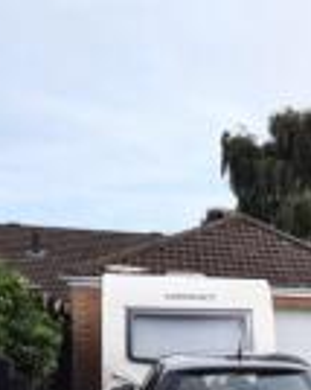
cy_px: 365
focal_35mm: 70
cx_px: 642
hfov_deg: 16.2
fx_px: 806
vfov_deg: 26.1
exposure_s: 1/500
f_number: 4.8
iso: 100
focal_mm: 14
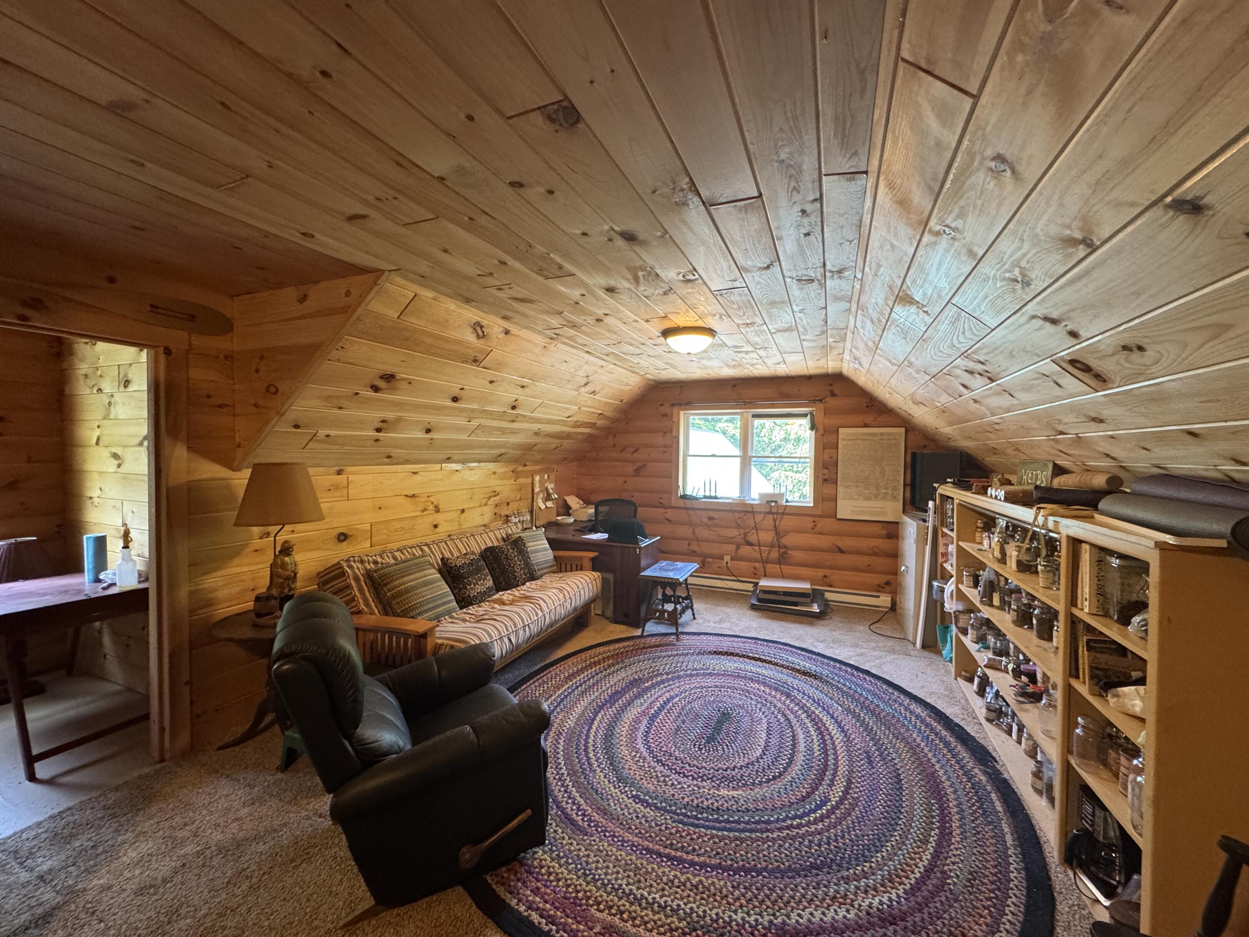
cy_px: 468
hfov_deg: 102.1
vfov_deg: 85.7
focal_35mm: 14
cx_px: 624
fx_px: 505
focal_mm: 2.22
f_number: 2.2
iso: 320
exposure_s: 1/60
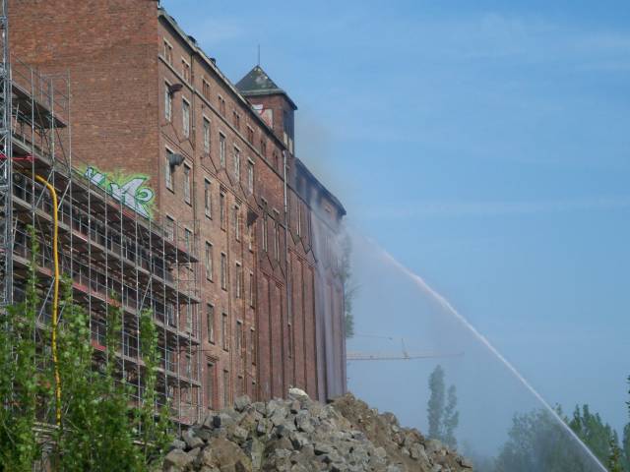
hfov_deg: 16.8
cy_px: 236
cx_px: 315
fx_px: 2129
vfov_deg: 12.7
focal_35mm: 117
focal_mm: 19.2
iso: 50
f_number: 4.4
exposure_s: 1/320
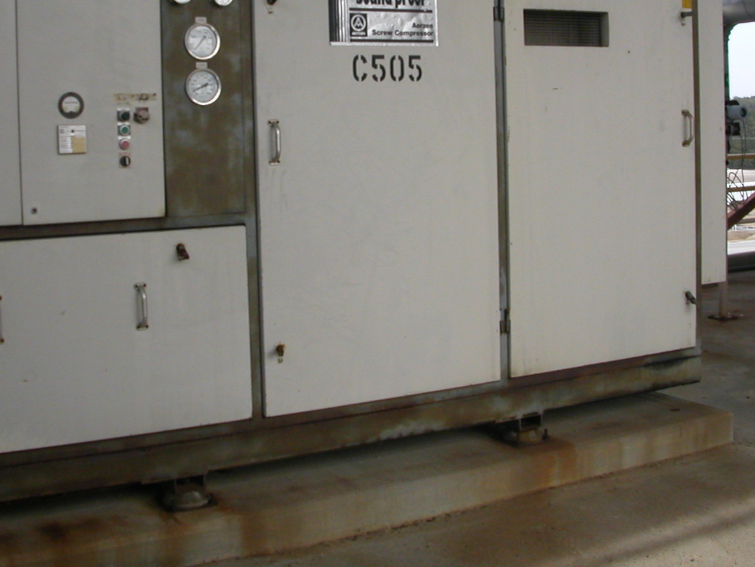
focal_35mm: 51
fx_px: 1112
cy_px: 191
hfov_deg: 37.5
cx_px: 341
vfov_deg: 28.4
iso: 100
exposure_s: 1/324
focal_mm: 5.6
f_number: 4.5
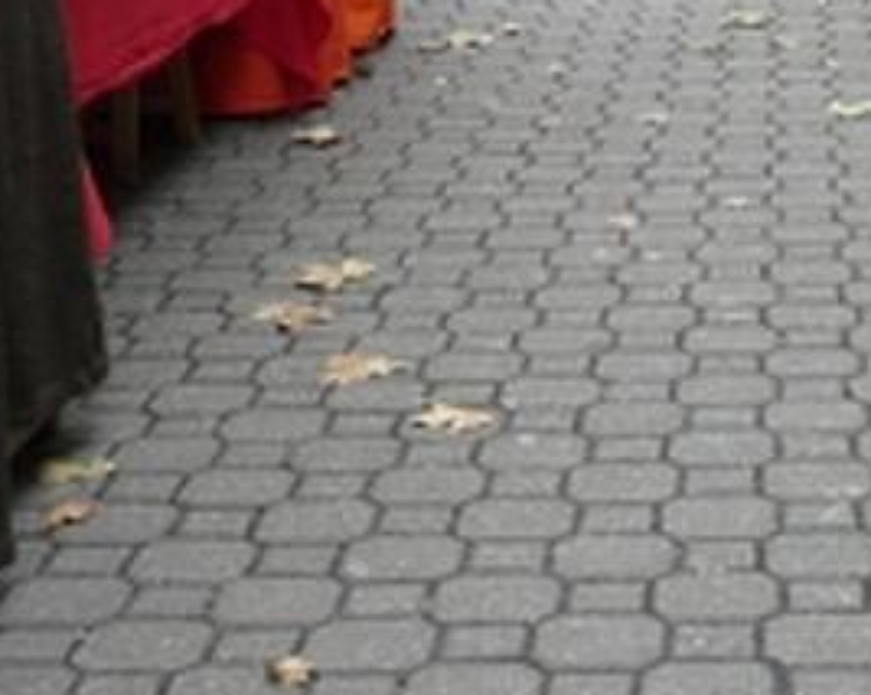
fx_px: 2498
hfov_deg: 19.6
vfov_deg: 14.7
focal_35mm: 97
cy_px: -369
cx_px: 711
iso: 160
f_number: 2.8
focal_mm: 4.6
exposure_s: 1/125
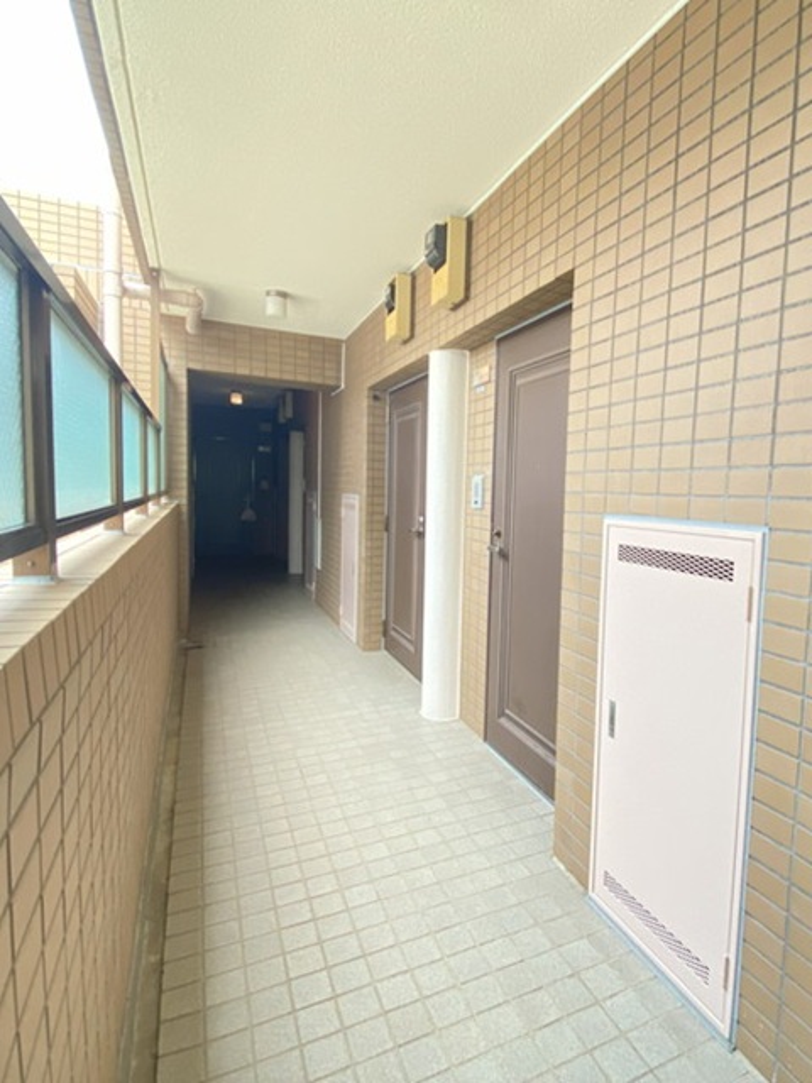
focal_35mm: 13
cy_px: 542
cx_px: 406
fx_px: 407
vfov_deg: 106.2
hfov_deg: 89.9
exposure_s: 1/121
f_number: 2.4
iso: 200
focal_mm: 1.54
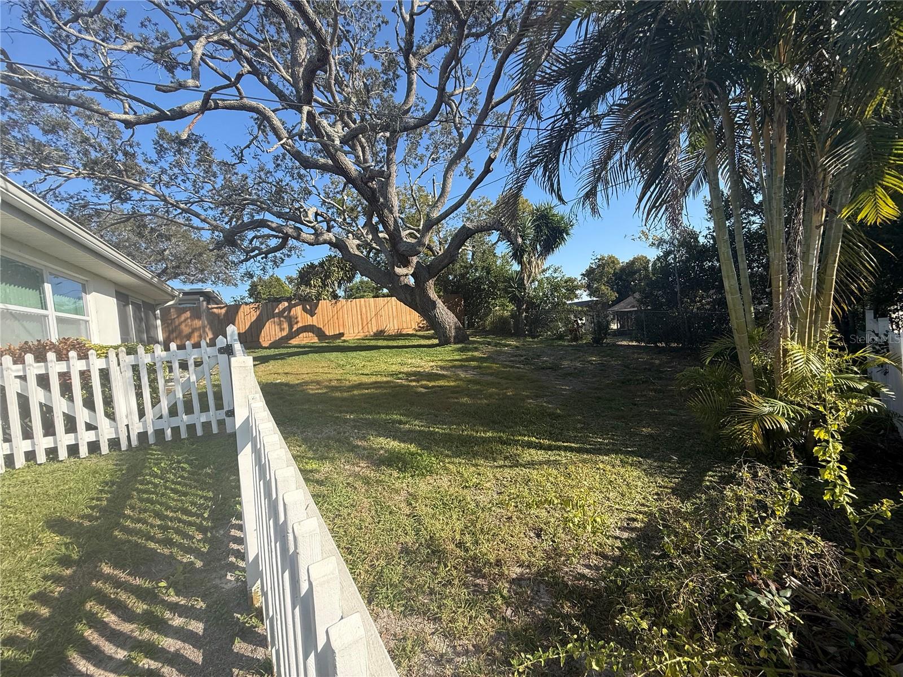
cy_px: 338
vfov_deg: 85.7
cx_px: 452
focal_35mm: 14
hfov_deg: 102.1
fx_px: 365
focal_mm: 2.22
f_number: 2.2
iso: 64
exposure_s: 1/1167
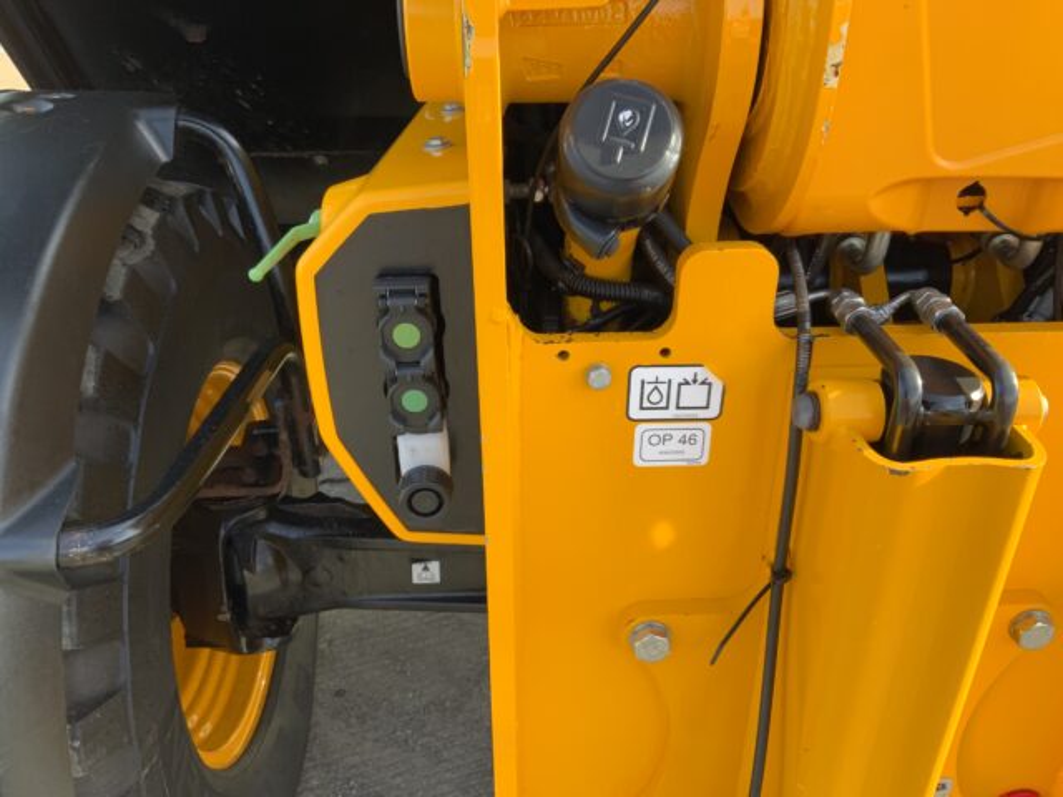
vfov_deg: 48.2
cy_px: 398
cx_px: 532
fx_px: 891
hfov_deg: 61.7
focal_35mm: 29
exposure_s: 1/197
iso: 16
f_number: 1.8
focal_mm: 3
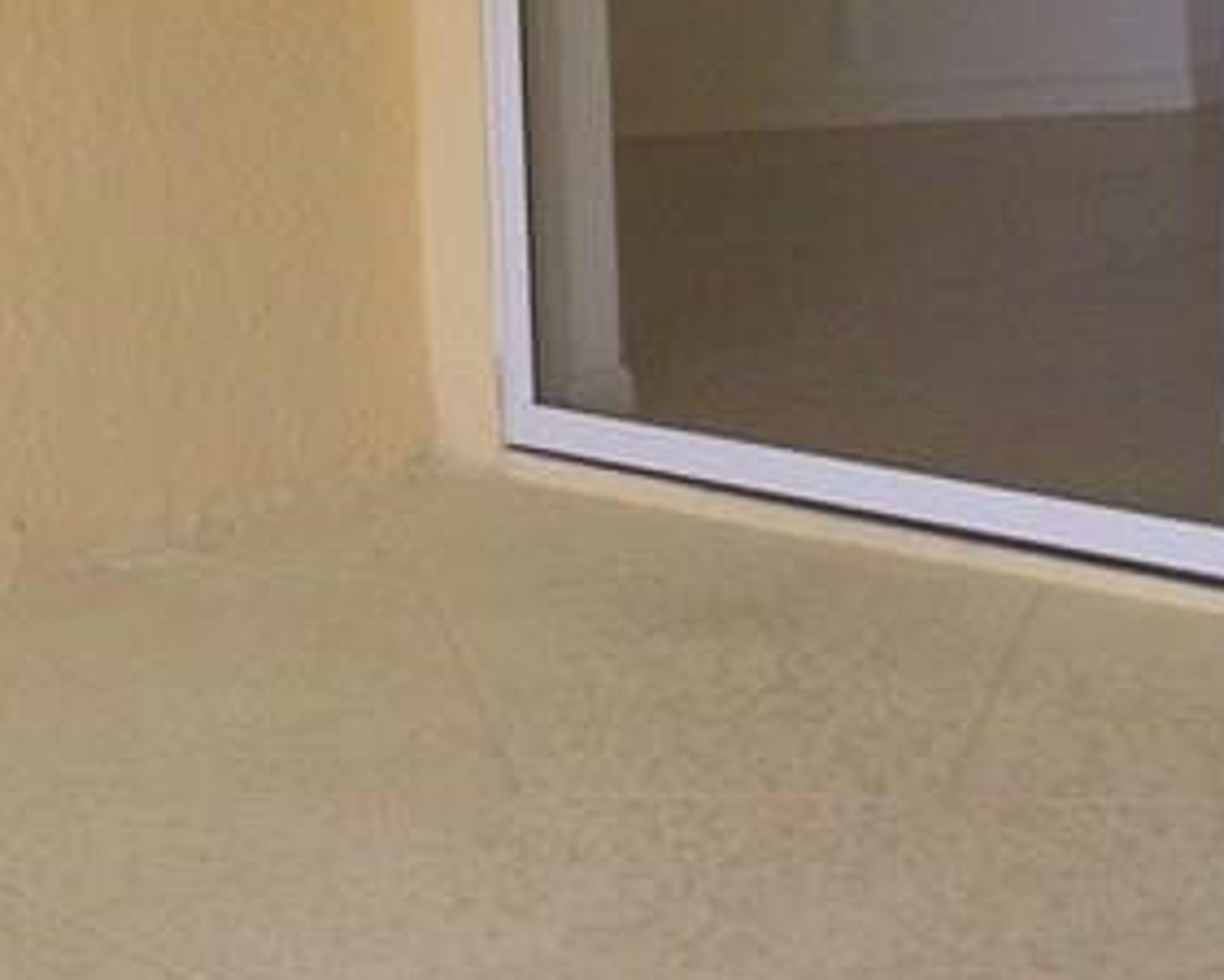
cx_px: 688
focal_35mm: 128
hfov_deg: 15.0
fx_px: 4638
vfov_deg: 11.9
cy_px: -44
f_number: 4.5
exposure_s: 1/65.4
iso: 100
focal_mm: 6
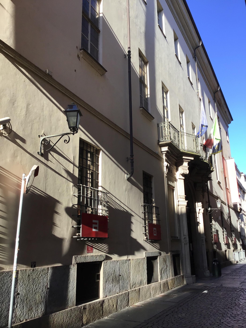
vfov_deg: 58.4
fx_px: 294
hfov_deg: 45.4
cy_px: 164
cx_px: 123
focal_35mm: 31
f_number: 2.4
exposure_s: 1/327
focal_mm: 3.3
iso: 25
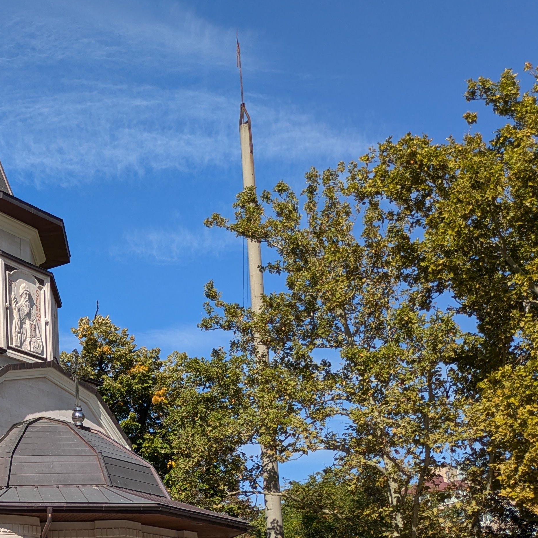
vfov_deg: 30.5
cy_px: 407
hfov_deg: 28.1
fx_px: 967
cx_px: -65
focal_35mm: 55
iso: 52
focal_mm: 5.43
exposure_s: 1/3378
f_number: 1.89
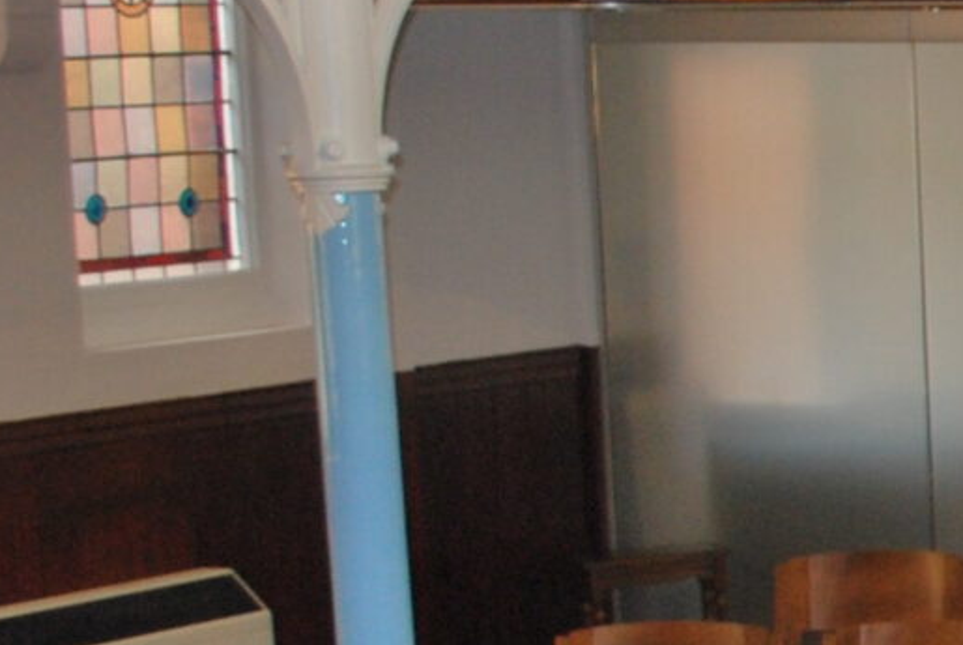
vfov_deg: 8.3
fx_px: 4393
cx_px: 2347
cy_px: 695
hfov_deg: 10.6
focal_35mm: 164
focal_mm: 22
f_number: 4
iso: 200
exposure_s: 1/60
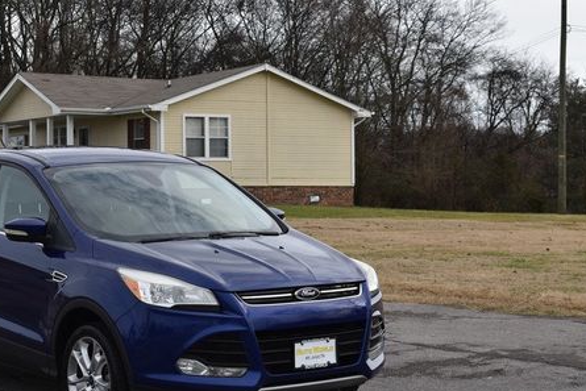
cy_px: 196
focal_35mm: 82
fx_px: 1335
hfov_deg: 24.6
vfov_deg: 16.7
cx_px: 192
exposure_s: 1/250
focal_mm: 38
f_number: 8
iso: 100
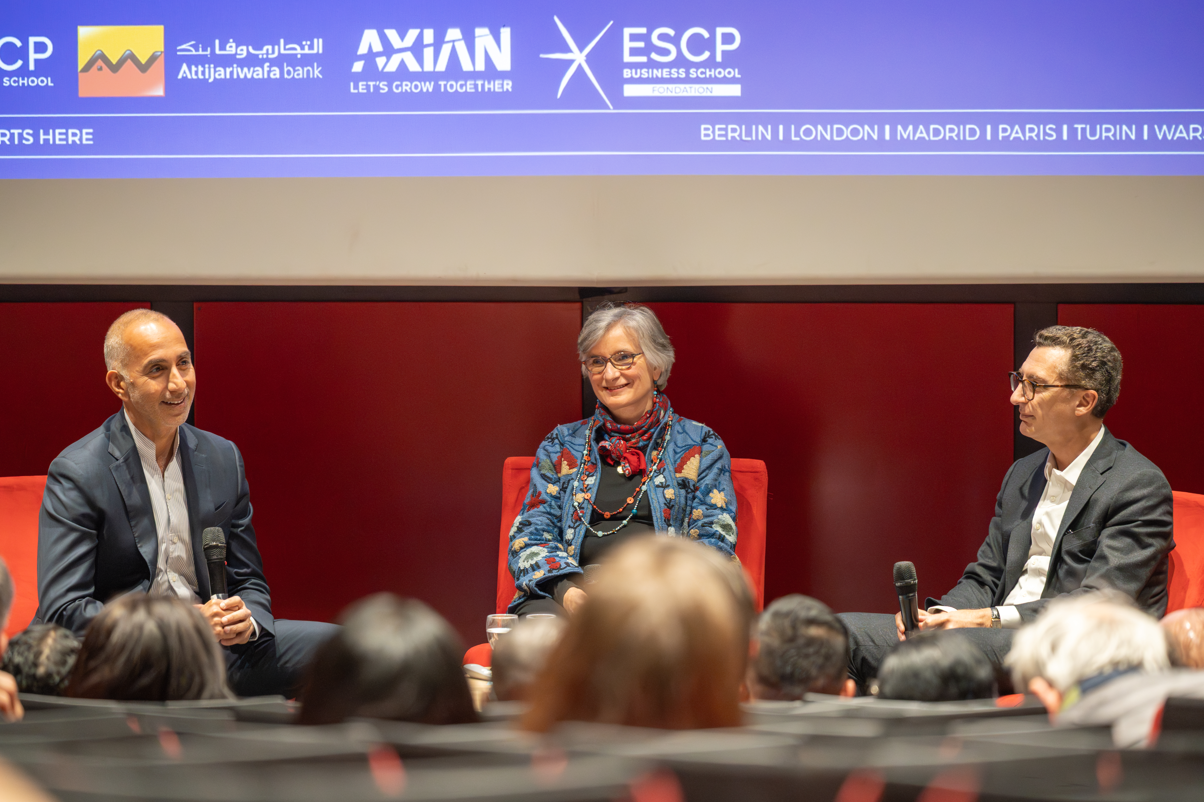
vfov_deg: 6.9
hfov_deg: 10.3
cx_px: 602
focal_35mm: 200
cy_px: 401
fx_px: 6688
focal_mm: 200
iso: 6400
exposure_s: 1/160
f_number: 4
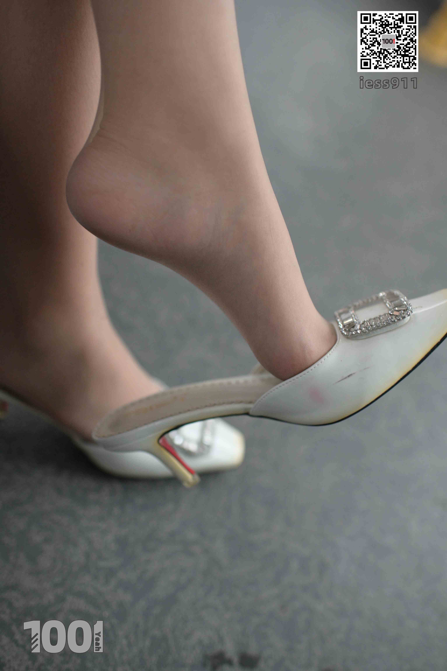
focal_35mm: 35
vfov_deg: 54.4
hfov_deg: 37.9
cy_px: 336
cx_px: 224
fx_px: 652
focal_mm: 35
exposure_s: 1/200
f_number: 2.2
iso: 2500
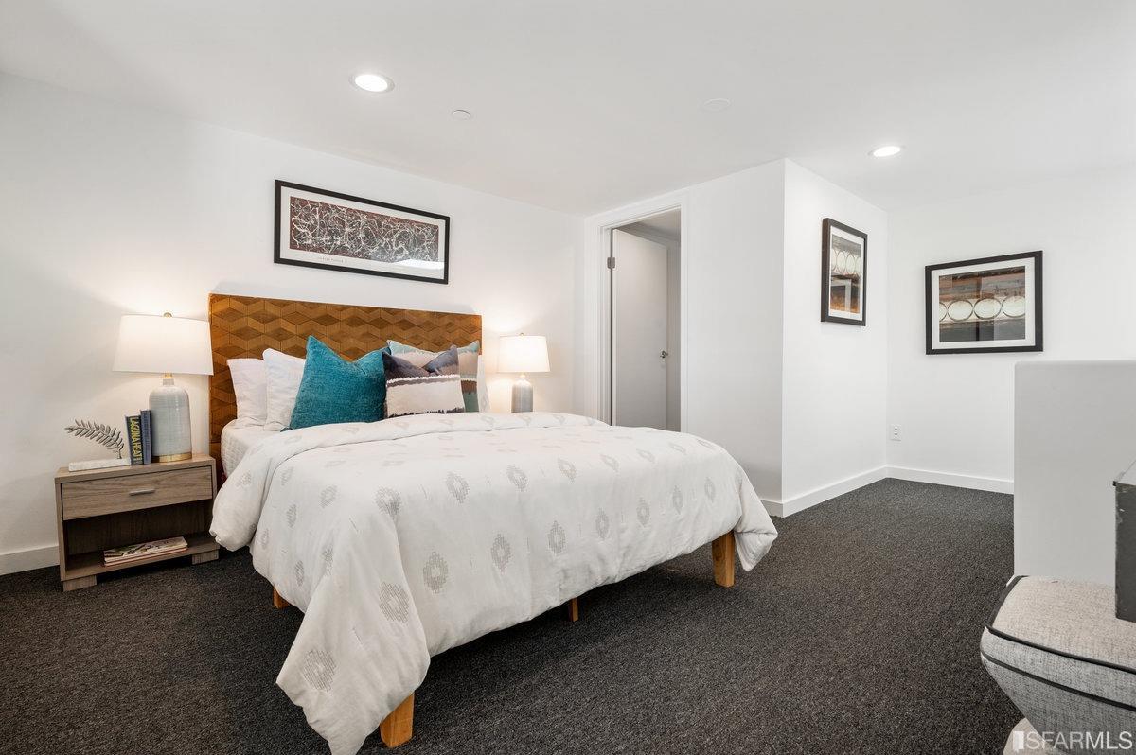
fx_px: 536
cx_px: 568
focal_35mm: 17
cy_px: 378
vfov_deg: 70.3
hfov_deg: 93.3
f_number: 9
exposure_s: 1/25
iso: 400
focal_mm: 17
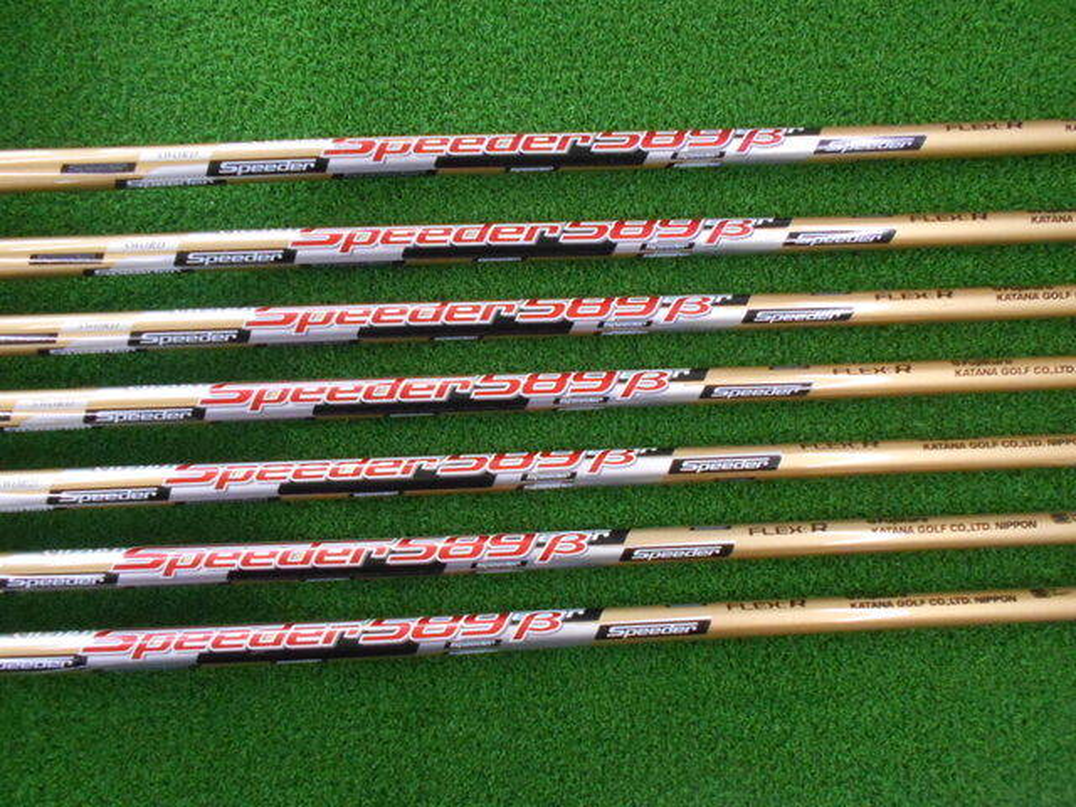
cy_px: 404
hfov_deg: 67.3
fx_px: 808
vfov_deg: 53.1
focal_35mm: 26
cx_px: 538
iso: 800
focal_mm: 4.6
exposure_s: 1/160
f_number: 3.2
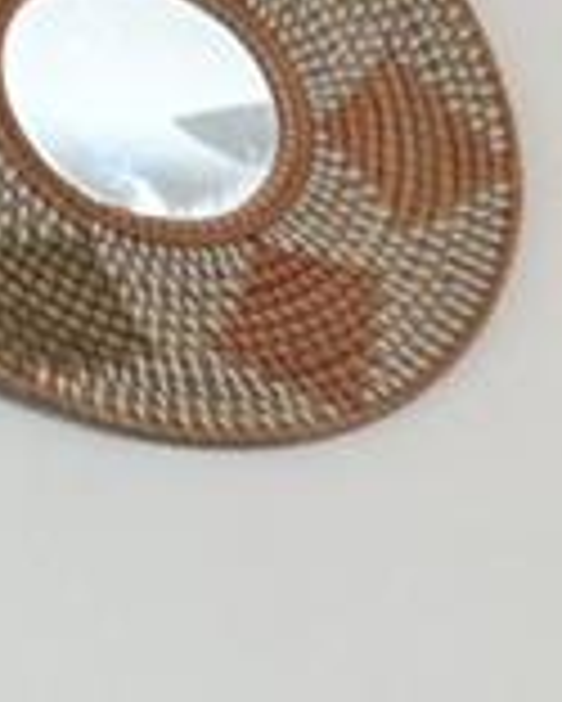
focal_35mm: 154
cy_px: 1958
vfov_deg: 10.0
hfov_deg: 6.2
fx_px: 3199
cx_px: 2792
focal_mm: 11
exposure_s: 1/60
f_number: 4
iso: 800
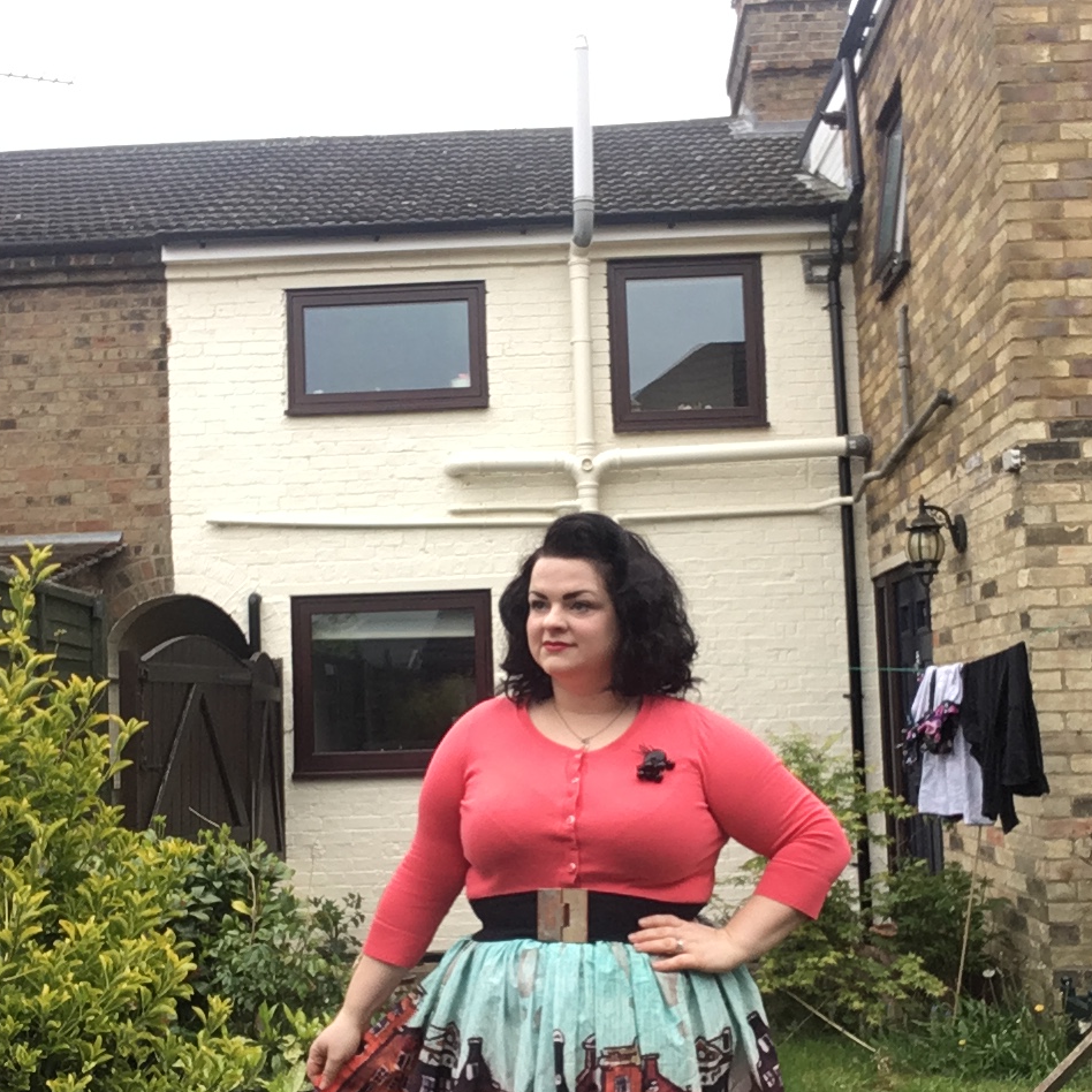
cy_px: 636
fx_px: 1321
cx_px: 543
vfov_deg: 44.8
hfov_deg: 44.9
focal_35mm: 37
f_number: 2.4
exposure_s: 1/121
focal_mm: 2.15
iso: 50
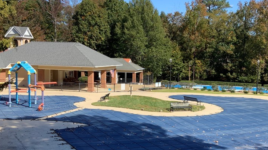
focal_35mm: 45
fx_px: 320
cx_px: 151
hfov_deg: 45.4
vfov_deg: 26.5
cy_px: 90
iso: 16
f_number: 1.8
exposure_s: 1/1035
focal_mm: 3
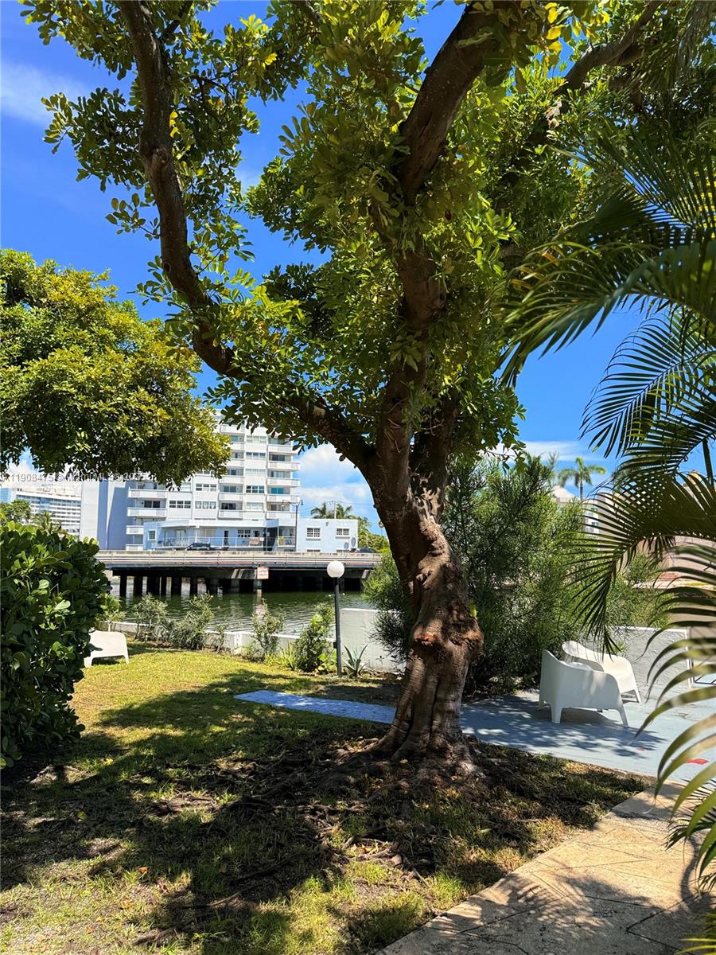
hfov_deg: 56.8
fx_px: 662
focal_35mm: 24
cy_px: 478
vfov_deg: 71.6
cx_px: 358
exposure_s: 1/2525
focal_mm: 6.76
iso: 80
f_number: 1.78
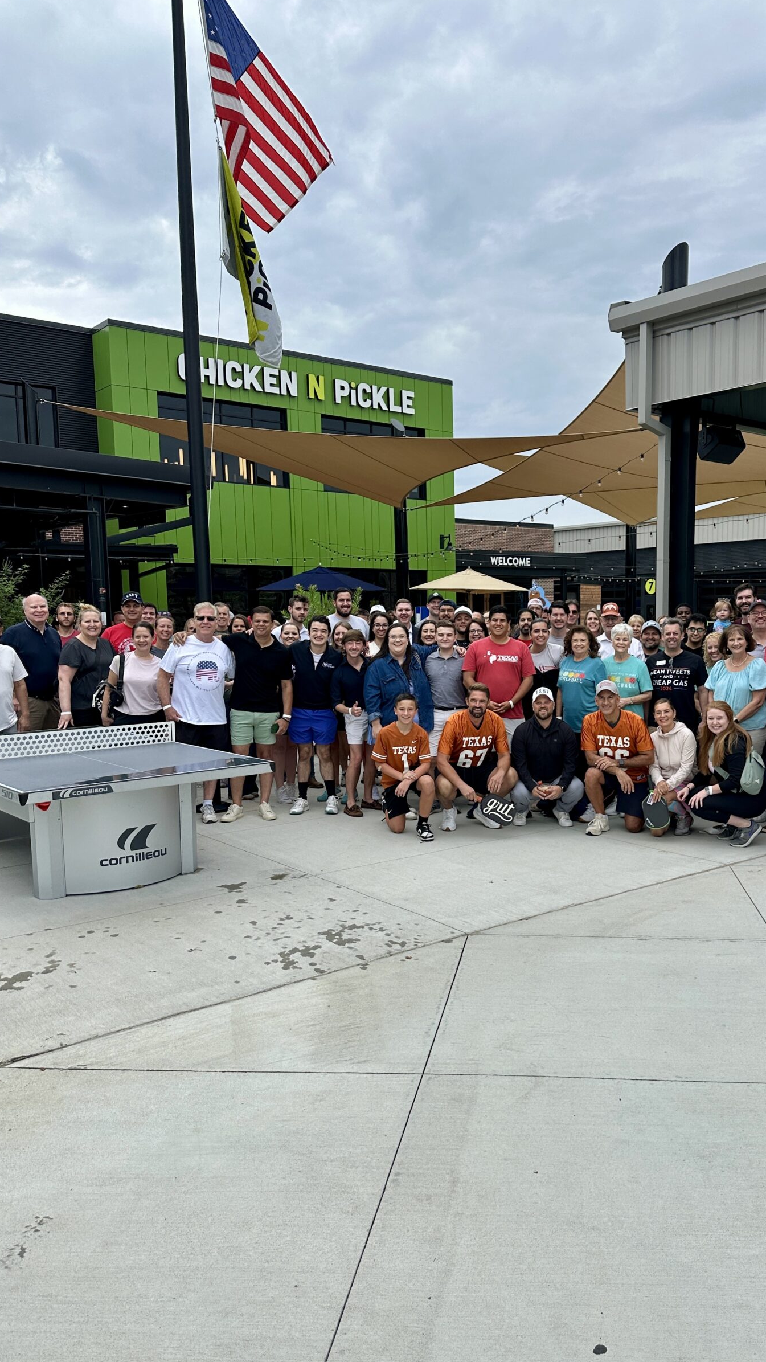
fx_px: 1011
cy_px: 721
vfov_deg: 67.9
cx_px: 503
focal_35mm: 28
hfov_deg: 41.0
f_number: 1.78
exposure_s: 1/3058
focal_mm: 6.86
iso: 80
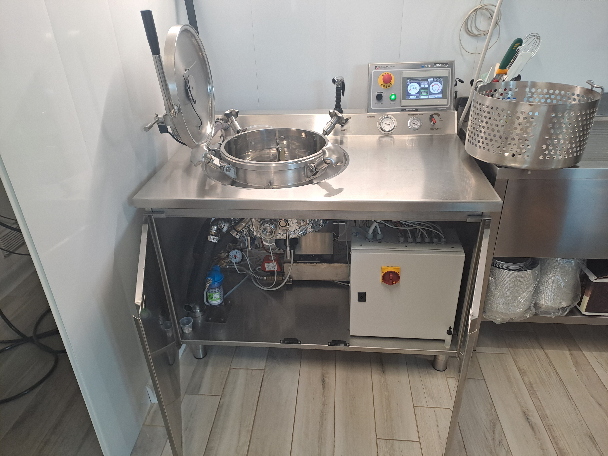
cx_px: 304
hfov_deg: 69.4
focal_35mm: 25
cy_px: 228
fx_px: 439
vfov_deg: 54.9
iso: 80
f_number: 1.8
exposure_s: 1/50
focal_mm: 4.65
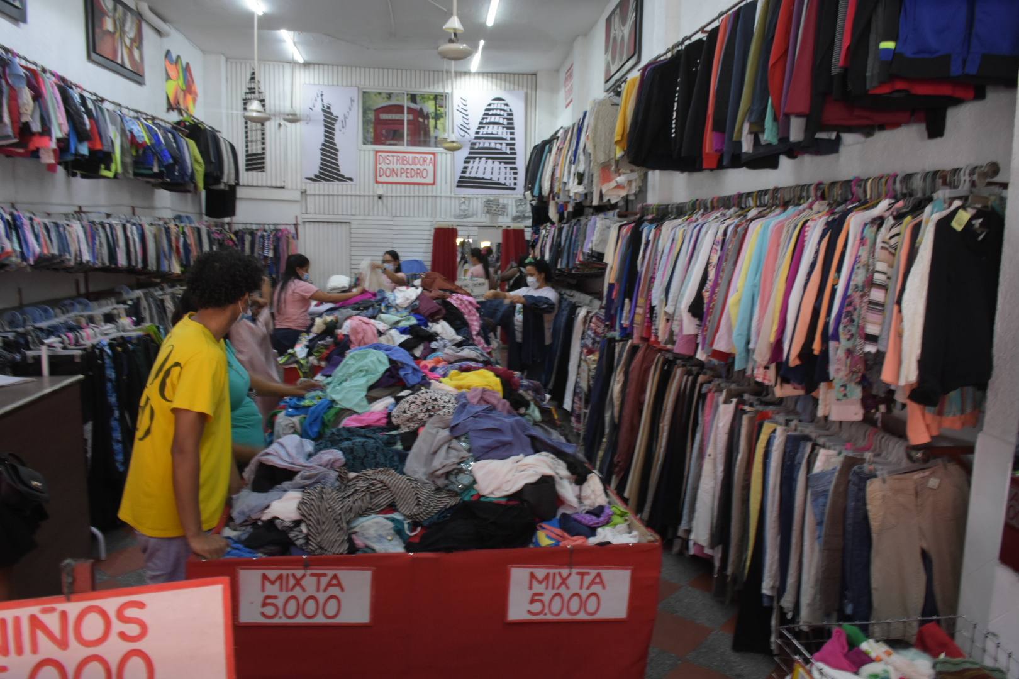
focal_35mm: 27
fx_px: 764
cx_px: 510
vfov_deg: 47.9
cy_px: 340
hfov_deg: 67.4
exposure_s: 1/15
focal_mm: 18
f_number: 10
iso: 1250
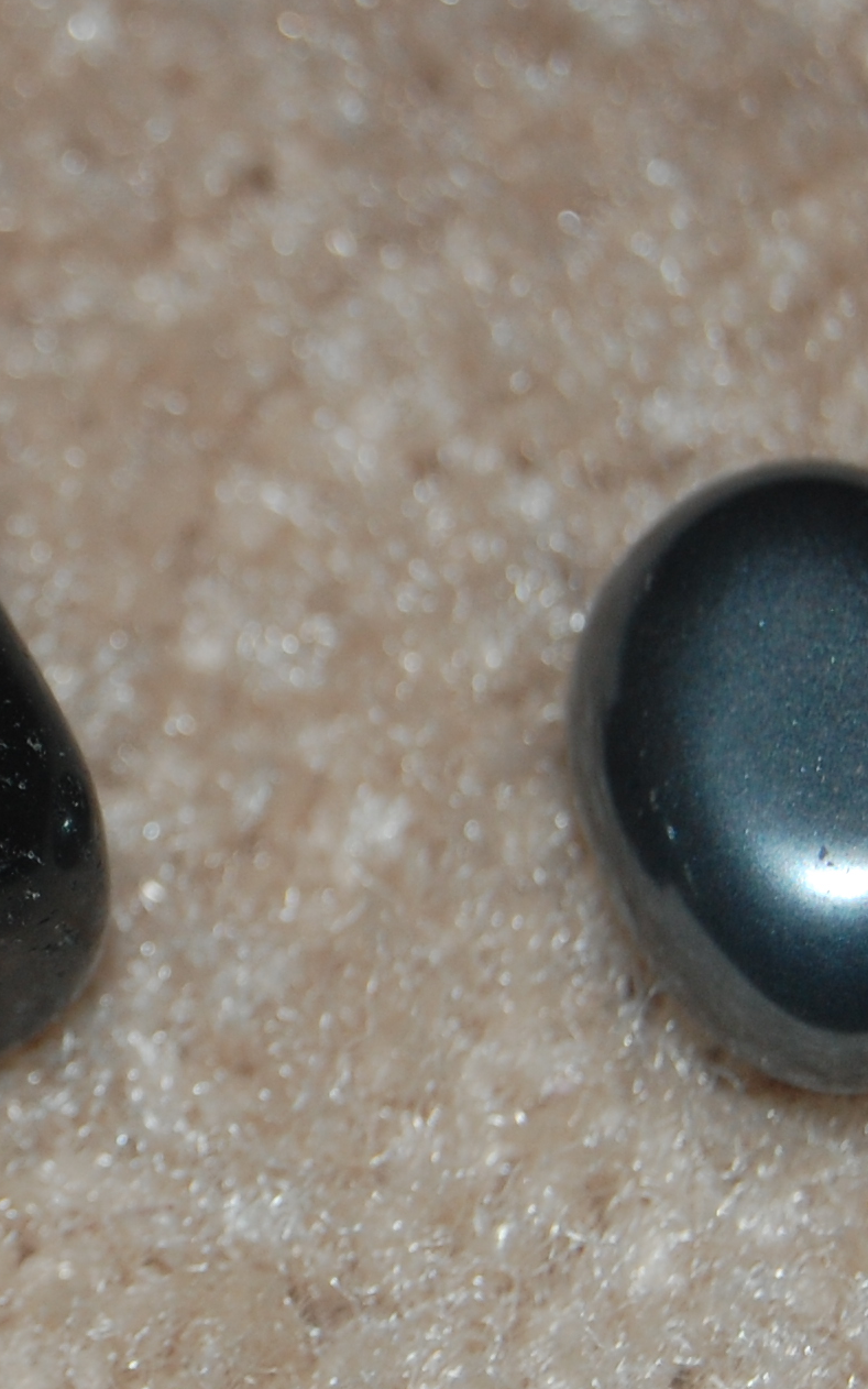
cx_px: -155
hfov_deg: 6.5
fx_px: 7576
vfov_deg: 10.5
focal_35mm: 200
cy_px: 717
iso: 400
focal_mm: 55
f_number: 5.6
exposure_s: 1/60
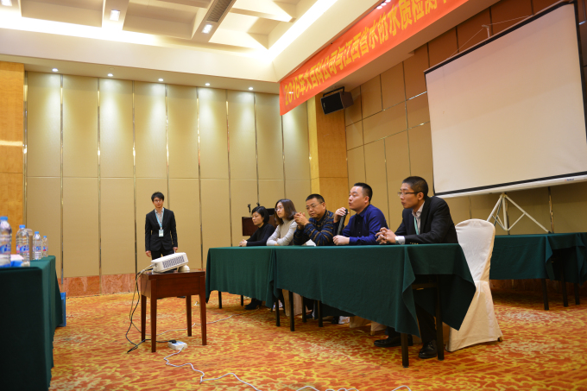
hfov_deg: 63.7
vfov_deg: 44.9
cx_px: 294
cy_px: 196
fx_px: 473
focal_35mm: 29
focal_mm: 29
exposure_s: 1/20
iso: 400
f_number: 2.8
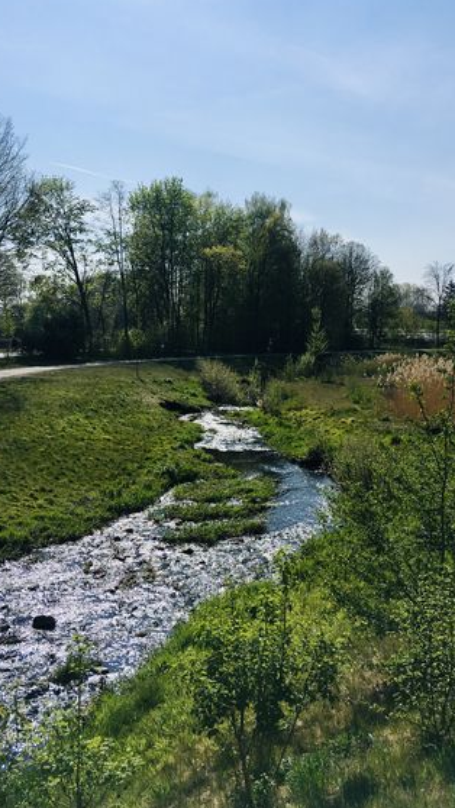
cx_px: 259
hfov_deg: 34.6
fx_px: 729
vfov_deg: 58.0
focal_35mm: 34
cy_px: 394
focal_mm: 4.15
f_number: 2.2
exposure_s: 1/3344
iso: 25
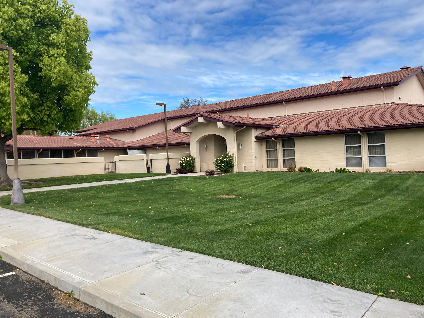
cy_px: 159
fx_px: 343
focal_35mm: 28
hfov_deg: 63.4
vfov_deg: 49.7
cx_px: 212
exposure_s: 1/1946
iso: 20
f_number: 1.8
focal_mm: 3.99
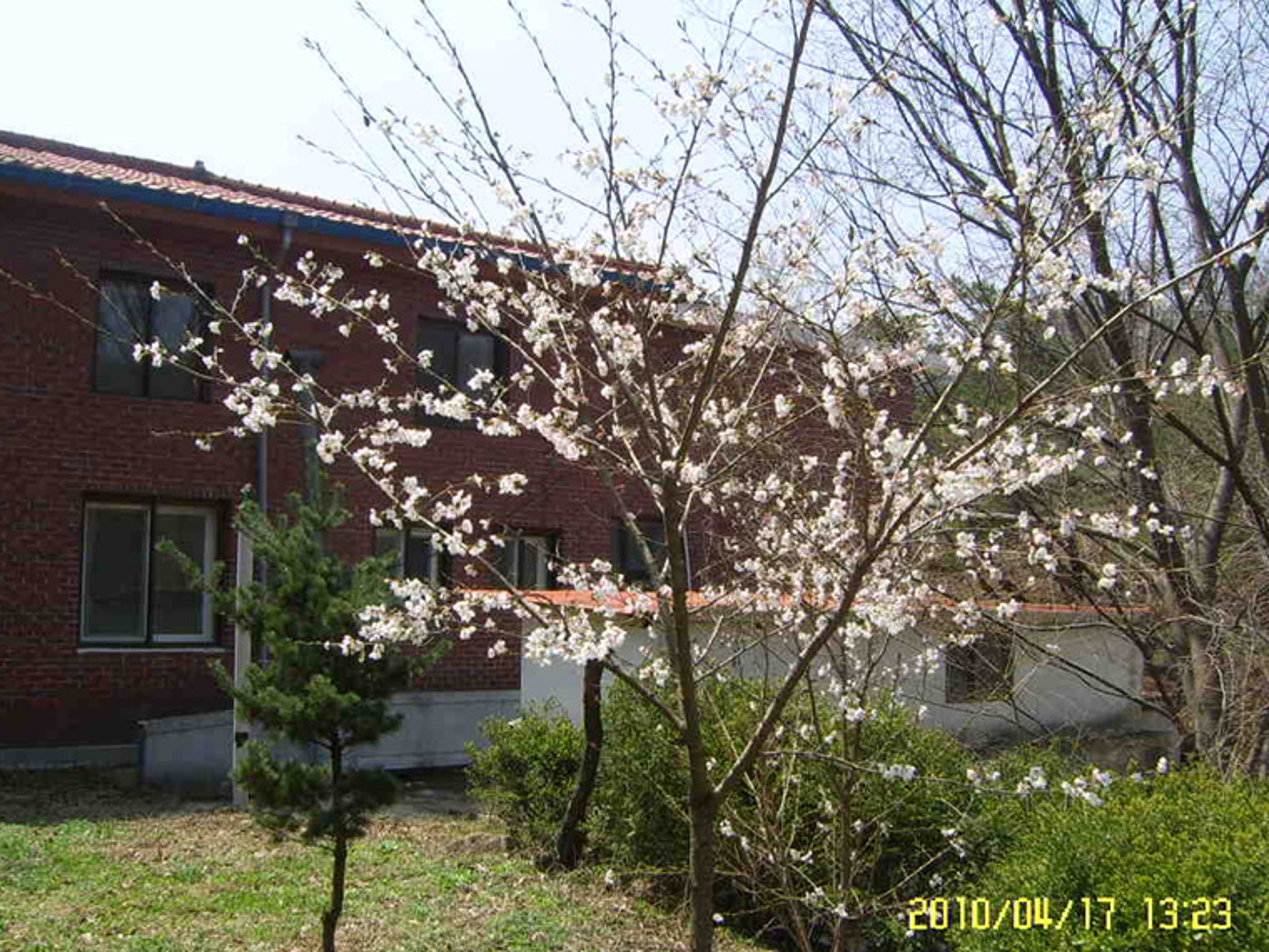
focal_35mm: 40
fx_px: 1466
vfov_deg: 36.0
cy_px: 479
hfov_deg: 46.8
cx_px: 653
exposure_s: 1/250
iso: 50
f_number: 6.4
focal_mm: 7.8
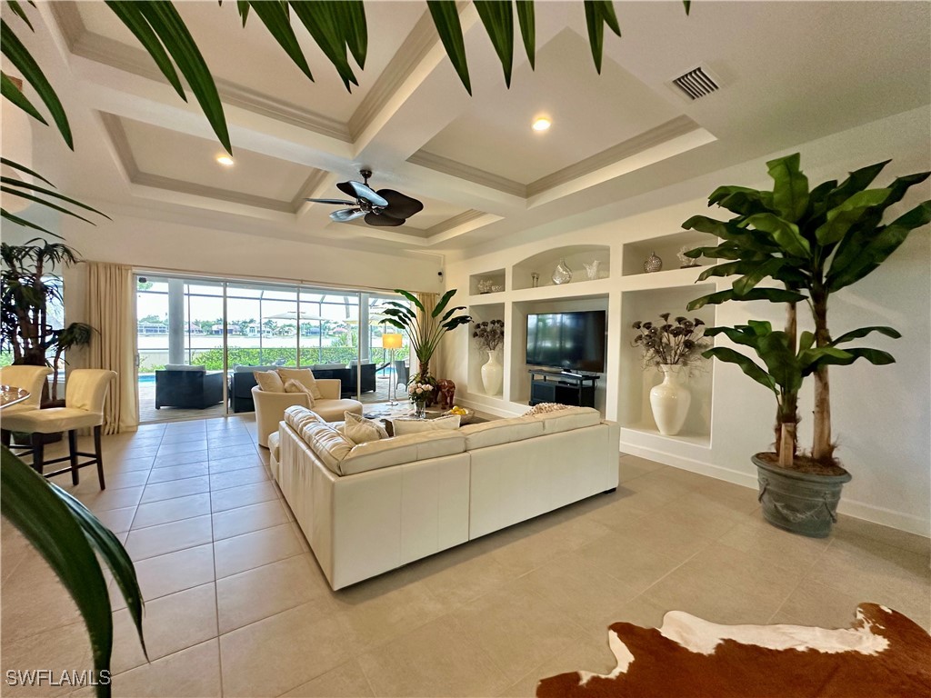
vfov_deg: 85.7
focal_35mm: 14
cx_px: 466
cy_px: 349
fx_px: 377
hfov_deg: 102.1
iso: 250
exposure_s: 1/120
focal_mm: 2.22
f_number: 2.2
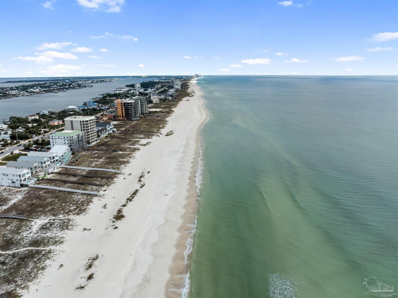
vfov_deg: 56.8
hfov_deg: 71.6
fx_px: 276
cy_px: 149
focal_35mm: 24
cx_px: 199
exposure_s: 1/2000
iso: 100
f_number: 2.8
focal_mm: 12.29
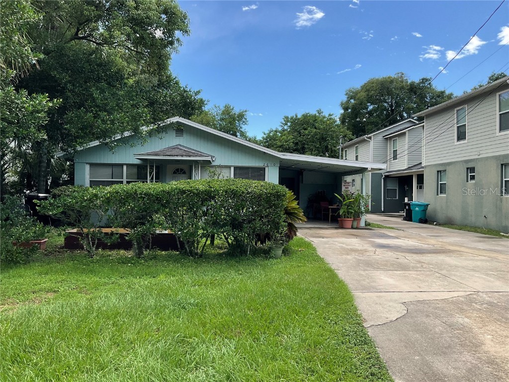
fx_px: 426
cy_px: 191
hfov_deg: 61.7
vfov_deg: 48.2
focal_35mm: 29
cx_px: 254
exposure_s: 1/739
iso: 25
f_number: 1.8
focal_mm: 3
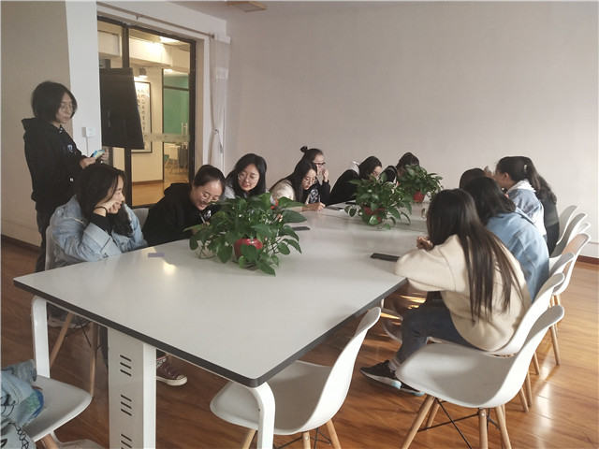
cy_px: 224
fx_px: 519
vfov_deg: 46.8
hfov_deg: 60.0
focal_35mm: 30
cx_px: 300
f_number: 1.8
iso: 442
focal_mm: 3.95
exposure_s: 1/50
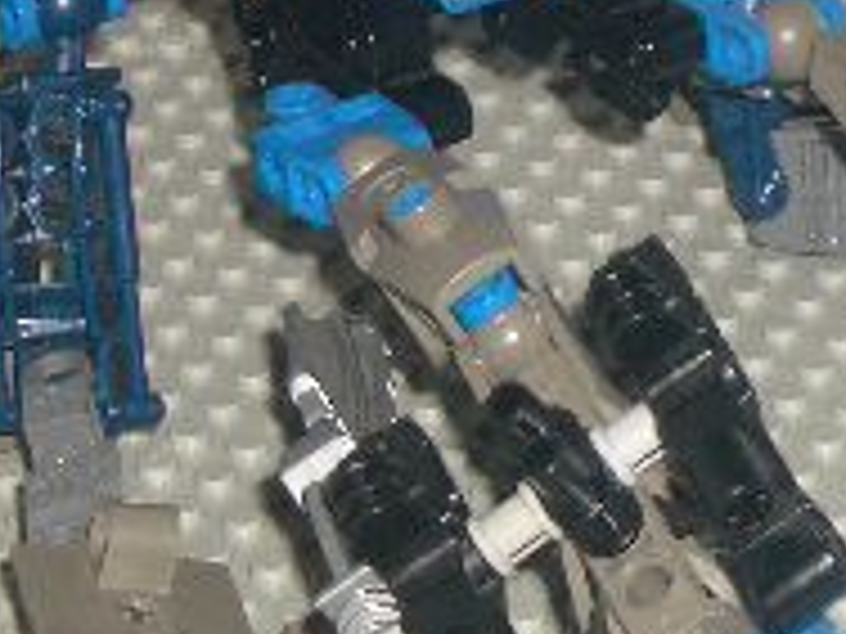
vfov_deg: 7.0
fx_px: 5157
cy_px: 229
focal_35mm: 211
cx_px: 734
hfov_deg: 9.3
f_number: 3.5
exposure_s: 1/60
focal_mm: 10.2
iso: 100
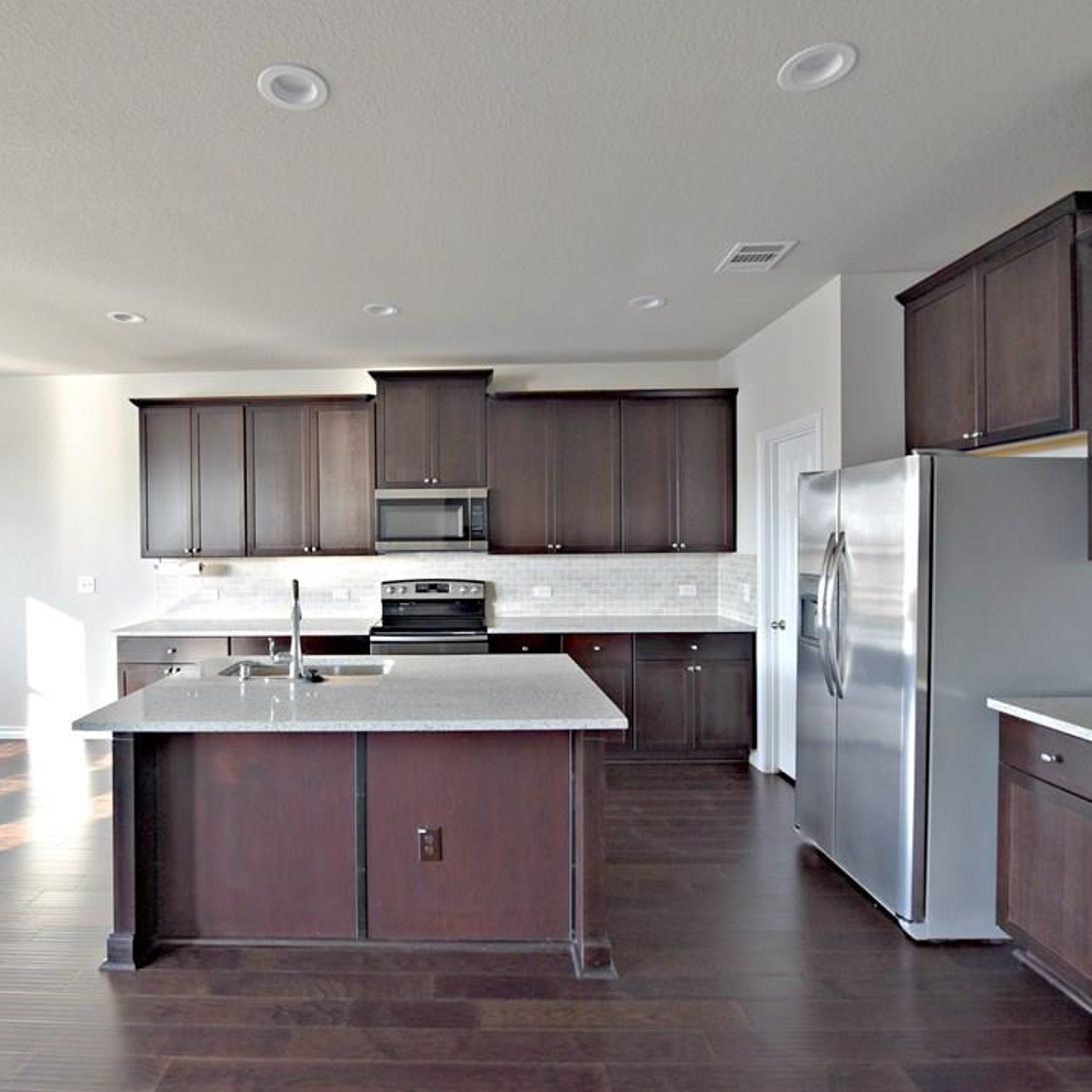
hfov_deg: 79.9
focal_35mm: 18
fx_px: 642
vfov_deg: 80.7
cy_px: 545
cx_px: 444
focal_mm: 14
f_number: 4
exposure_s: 1/60
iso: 400
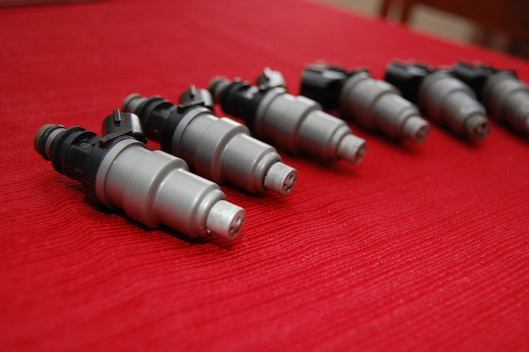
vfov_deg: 31.8
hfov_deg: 46.4
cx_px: 264
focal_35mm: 42
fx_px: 617
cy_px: 176
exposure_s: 1/60
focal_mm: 28
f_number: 4.2
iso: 400
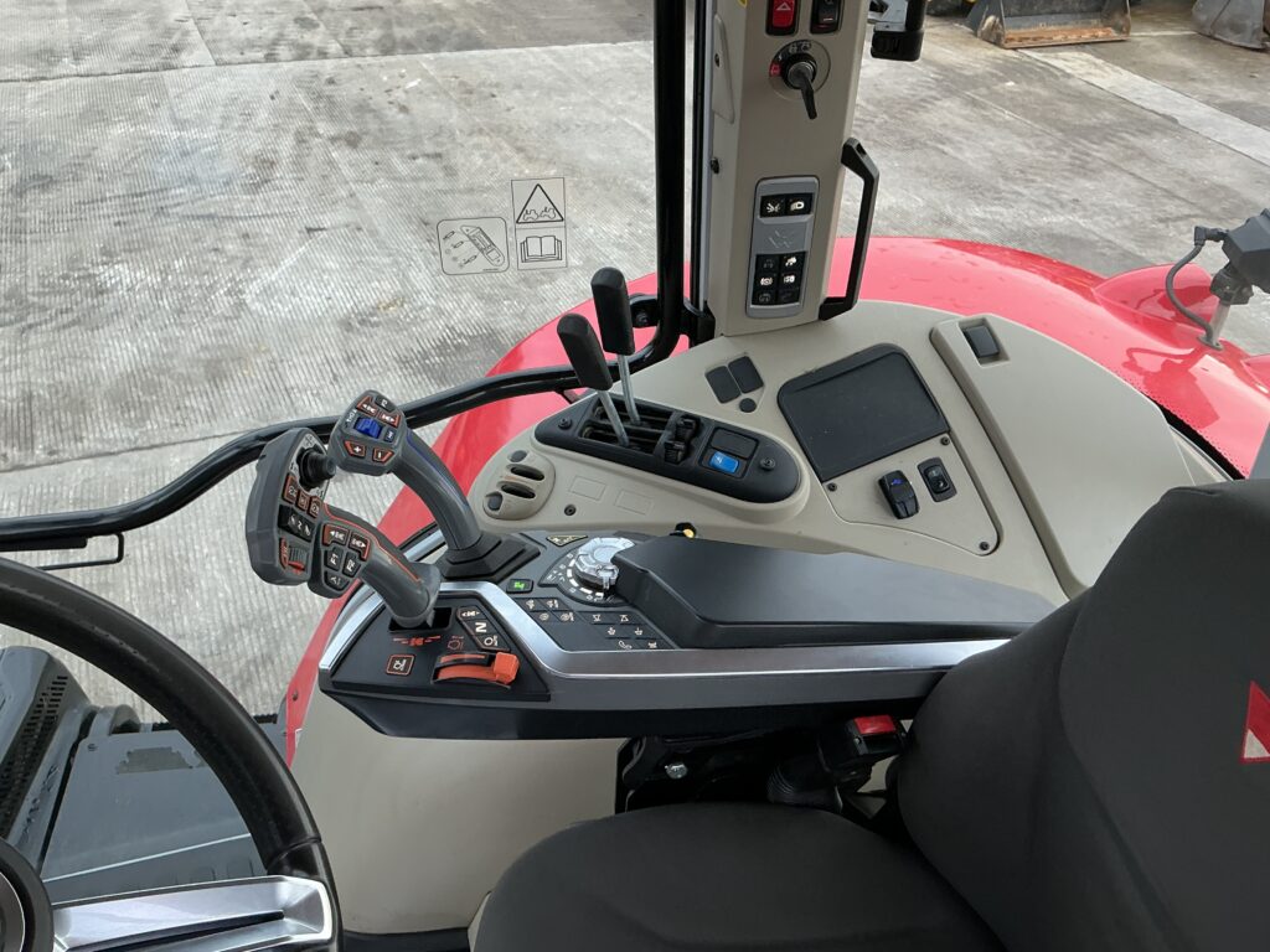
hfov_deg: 63.4
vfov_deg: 49.7
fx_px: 1027
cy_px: 476
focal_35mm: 28
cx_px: 635
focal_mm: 3
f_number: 1.8
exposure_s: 1/122
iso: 50
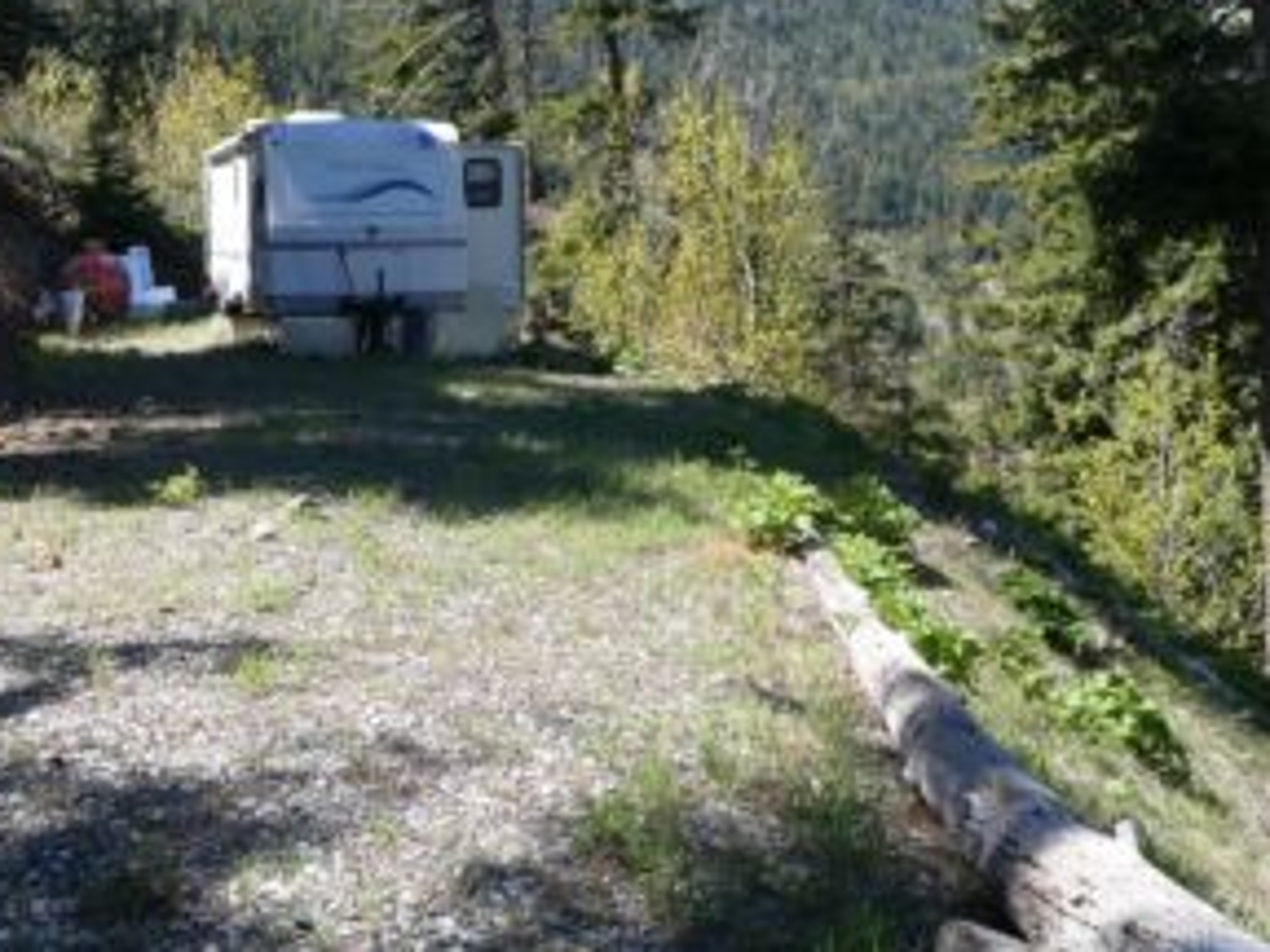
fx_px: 1578
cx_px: 467
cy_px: 317
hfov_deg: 43.5
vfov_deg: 33.3
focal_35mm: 43
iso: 80
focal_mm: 5.4
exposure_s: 1/125
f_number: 5.6
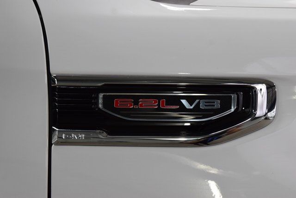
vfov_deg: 13.0
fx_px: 863
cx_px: 148
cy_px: 99
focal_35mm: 105
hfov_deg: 19.5
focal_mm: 70
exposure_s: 1/125
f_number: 7.1
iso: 1600
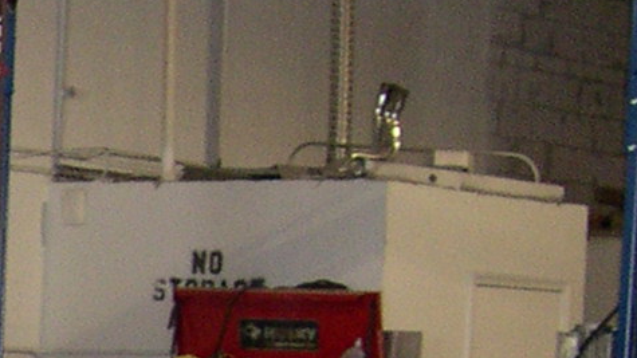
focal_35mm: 198
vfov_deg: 6.0
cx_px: -646
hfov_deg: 10.1
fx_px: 3344
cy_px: 697
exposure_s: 1/60
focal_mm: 8
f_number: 2.8
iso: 262
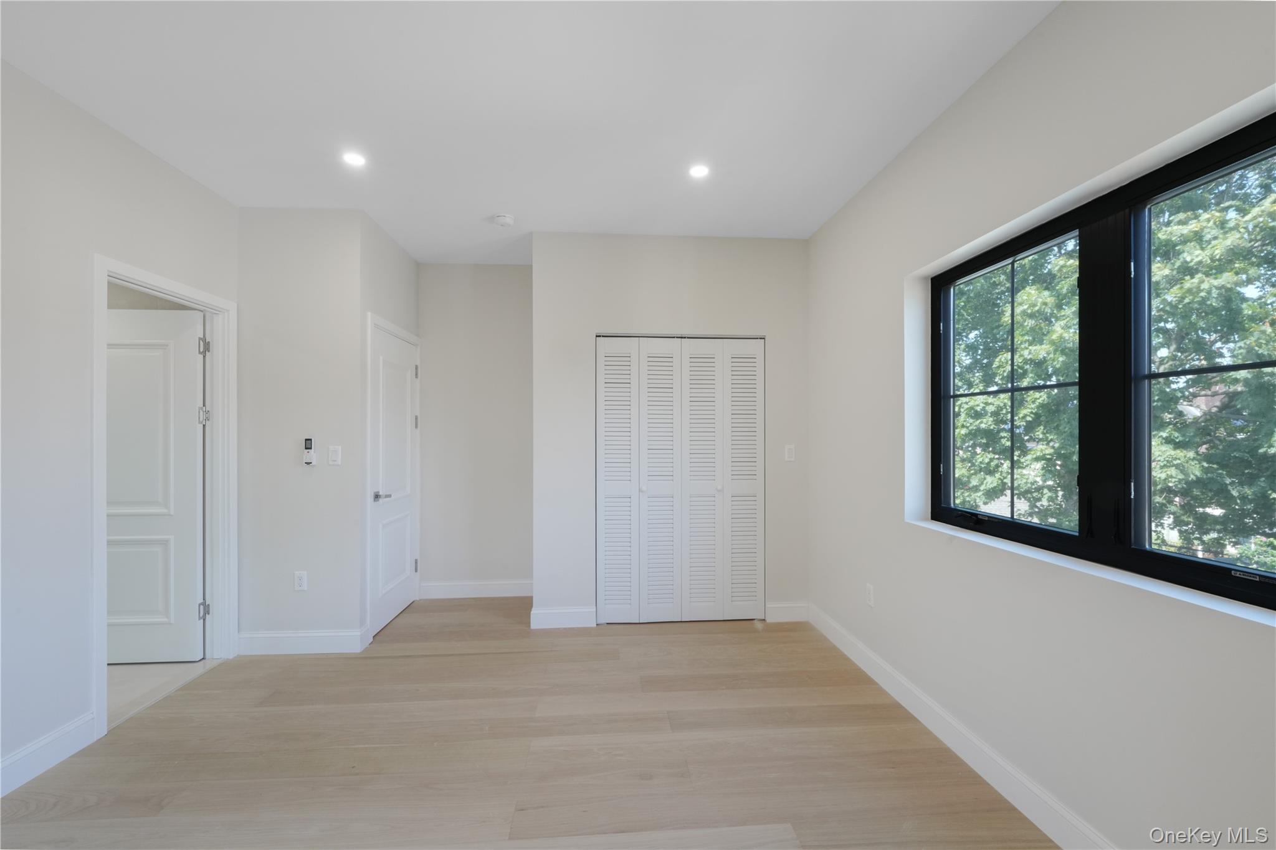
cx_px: 638
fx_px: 496
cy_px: 425
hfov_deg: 104.3
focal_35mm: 14
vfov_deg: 81.2
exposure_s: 1/3
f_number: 16
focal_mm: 14
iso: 800
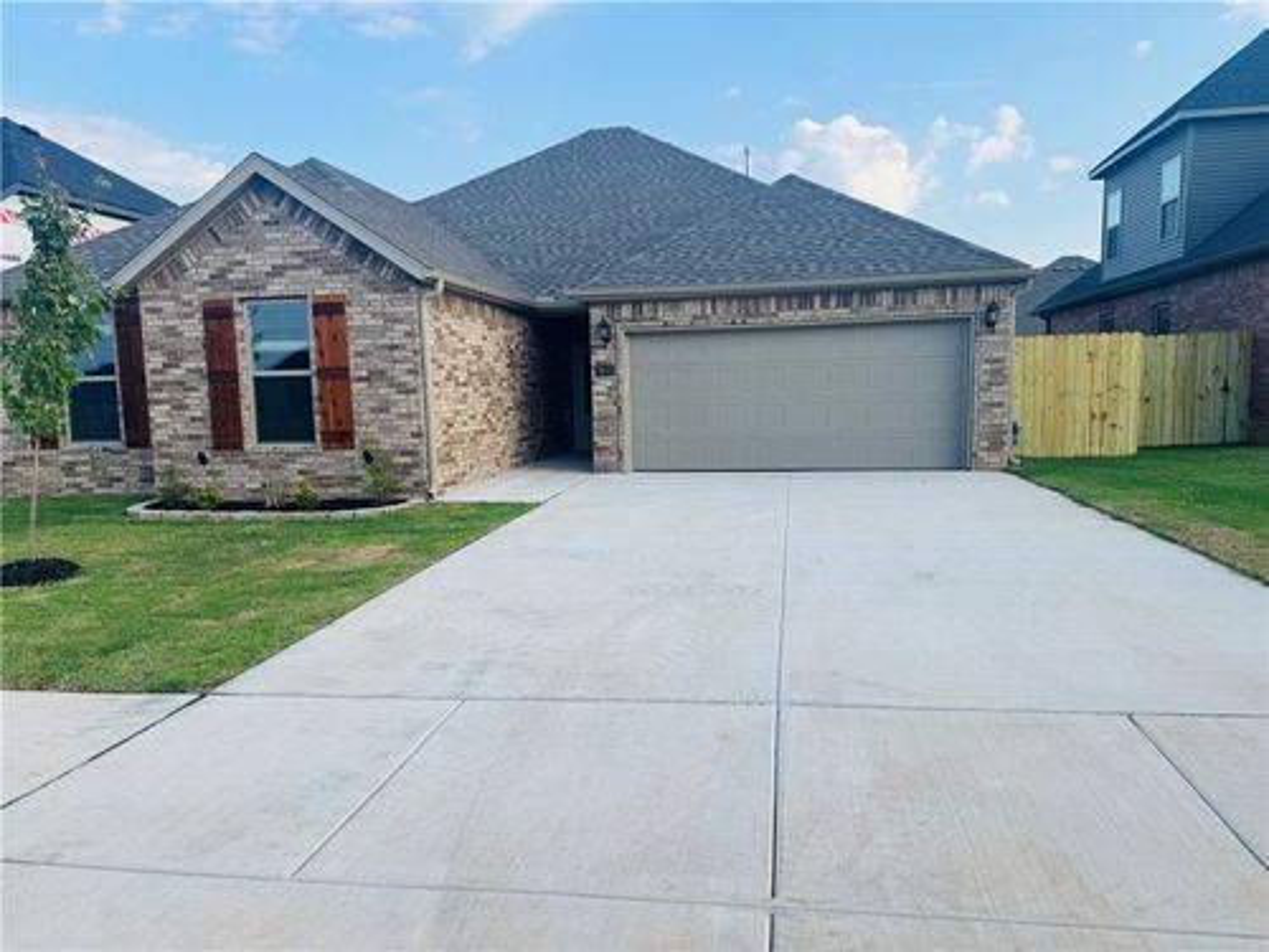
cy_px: 476
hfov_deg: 71.6
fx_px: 880
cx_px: 634
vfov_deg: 56.8
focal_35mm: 24
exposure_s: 1/1767
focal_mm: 6.76
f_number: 1.78
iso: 80
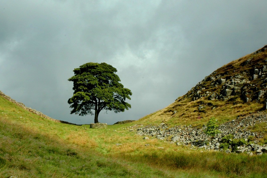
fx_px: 487
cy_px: 107
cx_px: 110
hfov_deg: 30.6
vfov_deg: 20.7
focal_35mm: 66
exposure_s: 1/125
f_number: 20
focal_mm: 31
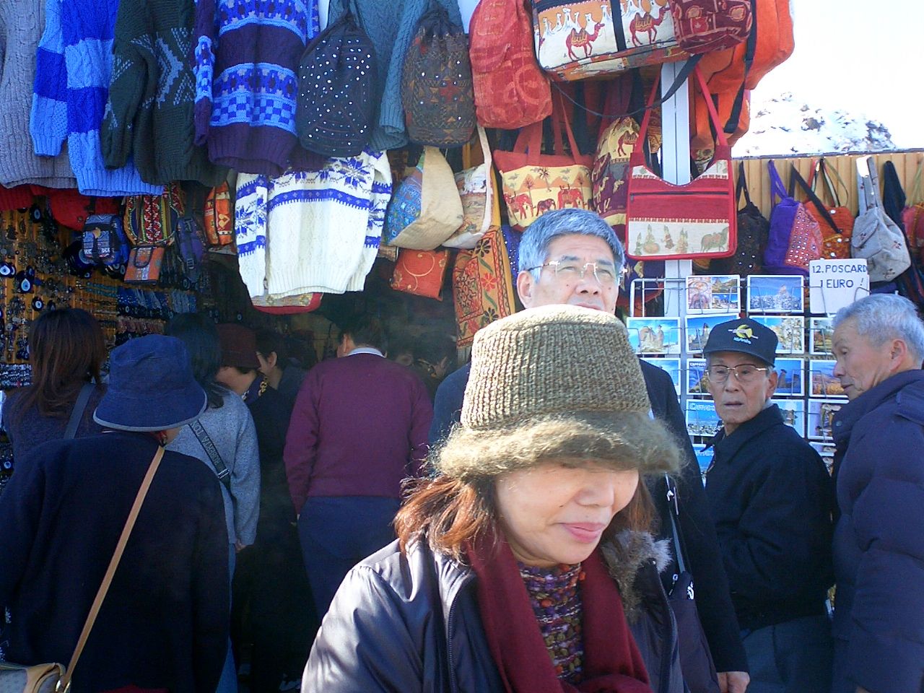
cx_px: 462
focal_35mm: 37
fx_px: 988
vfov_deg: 38.7
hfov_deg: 50.1
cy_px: 346
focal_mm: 5.6
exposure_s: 1/250
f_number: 3.5
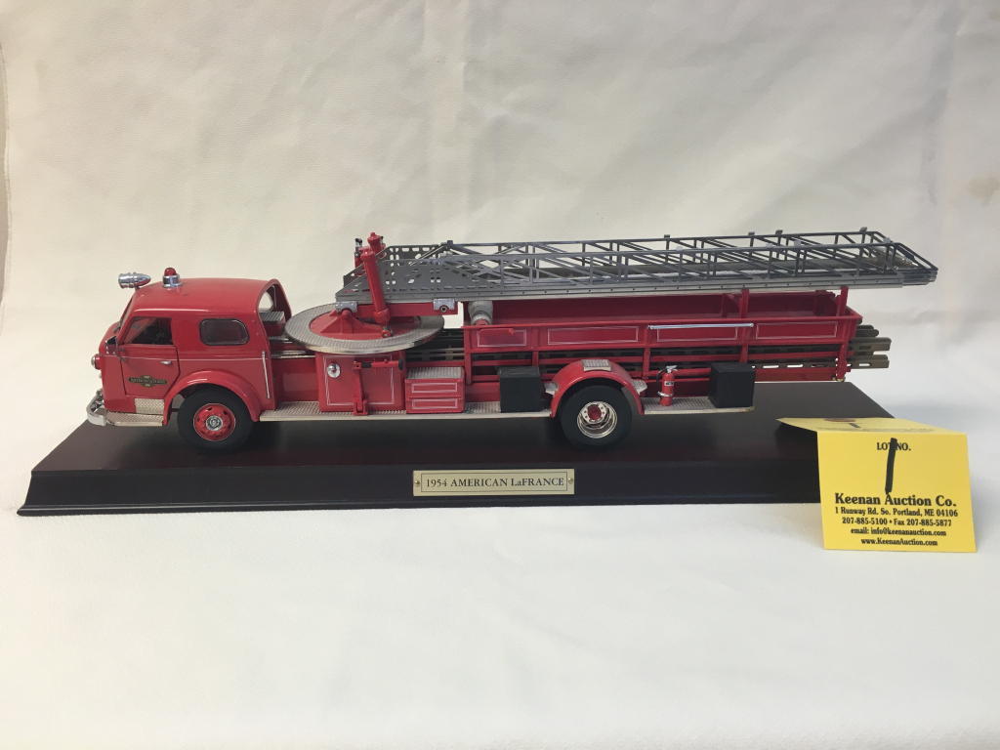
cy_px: 375
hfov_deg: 61.7
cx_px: 500
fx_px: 838
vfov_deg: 48.2
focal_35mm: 29
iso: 32
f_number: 2.2
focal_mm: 4.15
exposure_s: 1/30
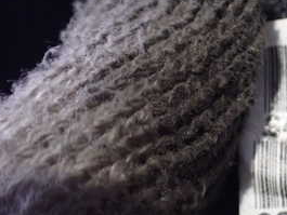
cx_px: 308
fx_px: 564
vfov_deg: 21.6
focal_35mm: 68
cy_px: 124
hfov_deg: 26.5
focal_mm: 5.4
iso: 800
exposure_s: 1/125
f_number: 2.3
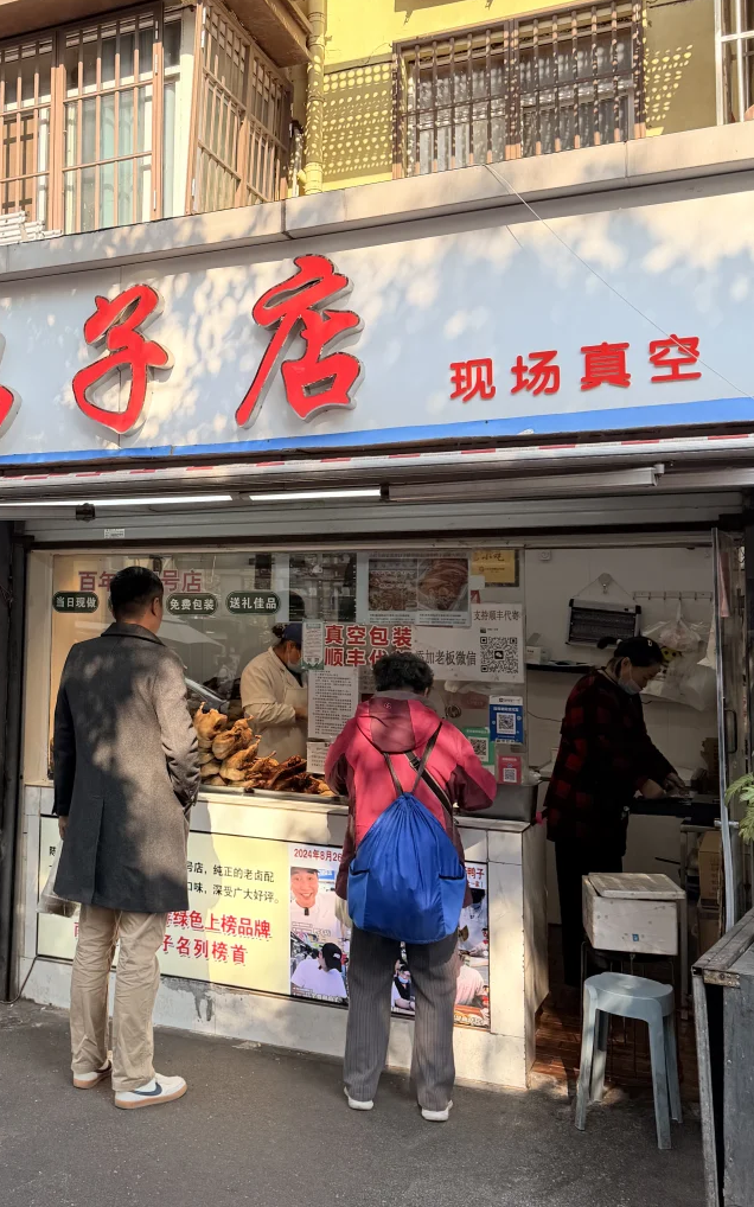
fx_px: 1184
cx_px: 140
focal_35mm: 36
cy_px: 524
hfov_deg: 34.2
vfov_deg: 53.8
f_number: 1.78
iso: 80
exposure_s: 1/1618
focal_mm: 6.76
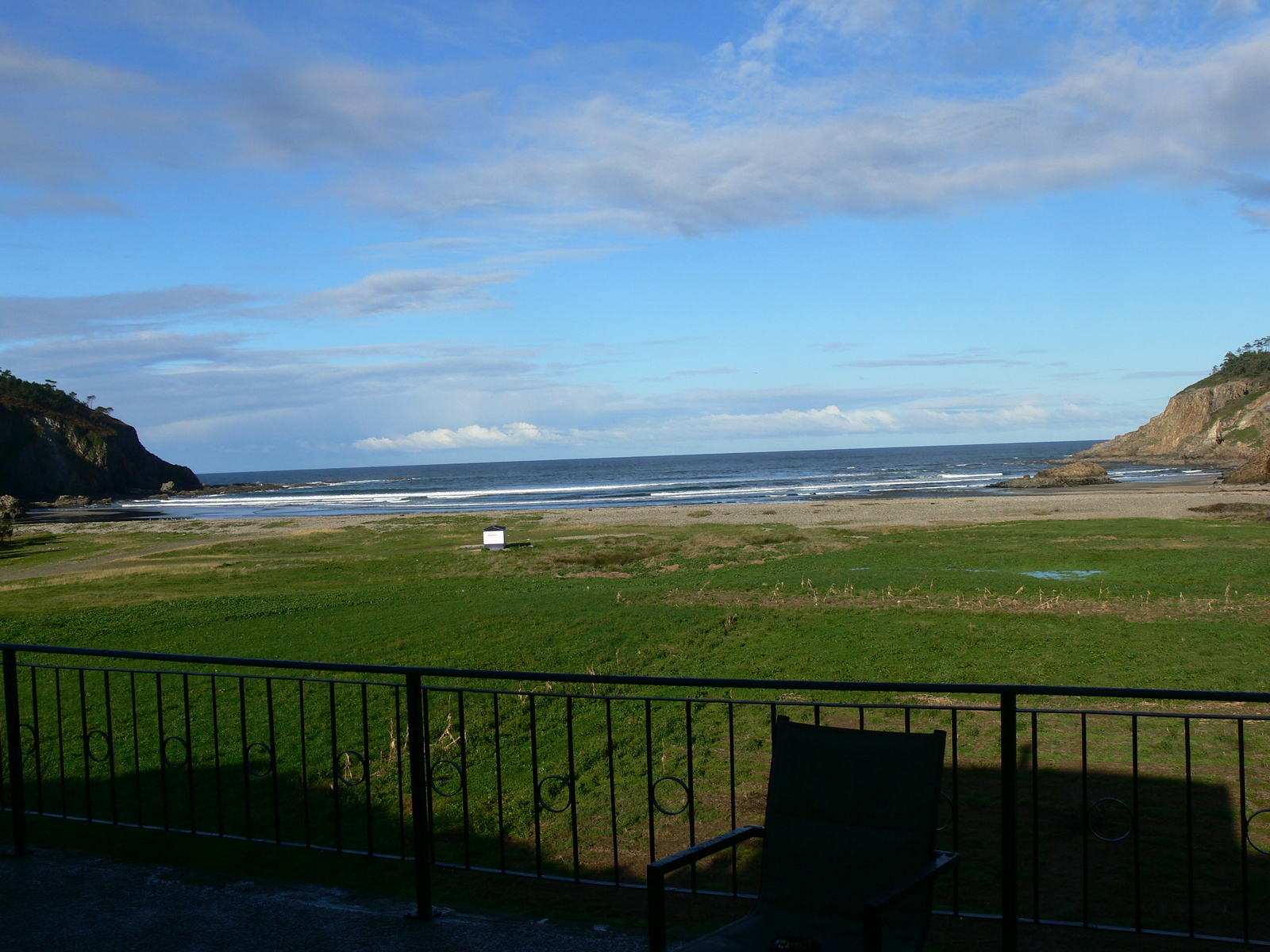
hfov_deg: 52.6
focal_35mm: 35
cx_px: 635
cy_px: 476
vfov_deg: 40.7
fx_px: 1284
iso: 80
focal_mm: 7.4
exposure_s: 1/500
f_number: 5.6
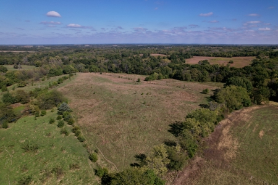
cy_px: 92
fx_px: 170
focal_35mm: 22
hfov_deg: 78.6
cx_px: 139
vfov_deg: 57.2
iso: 100
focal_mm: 8.38
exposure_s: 1/100
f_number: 2.8
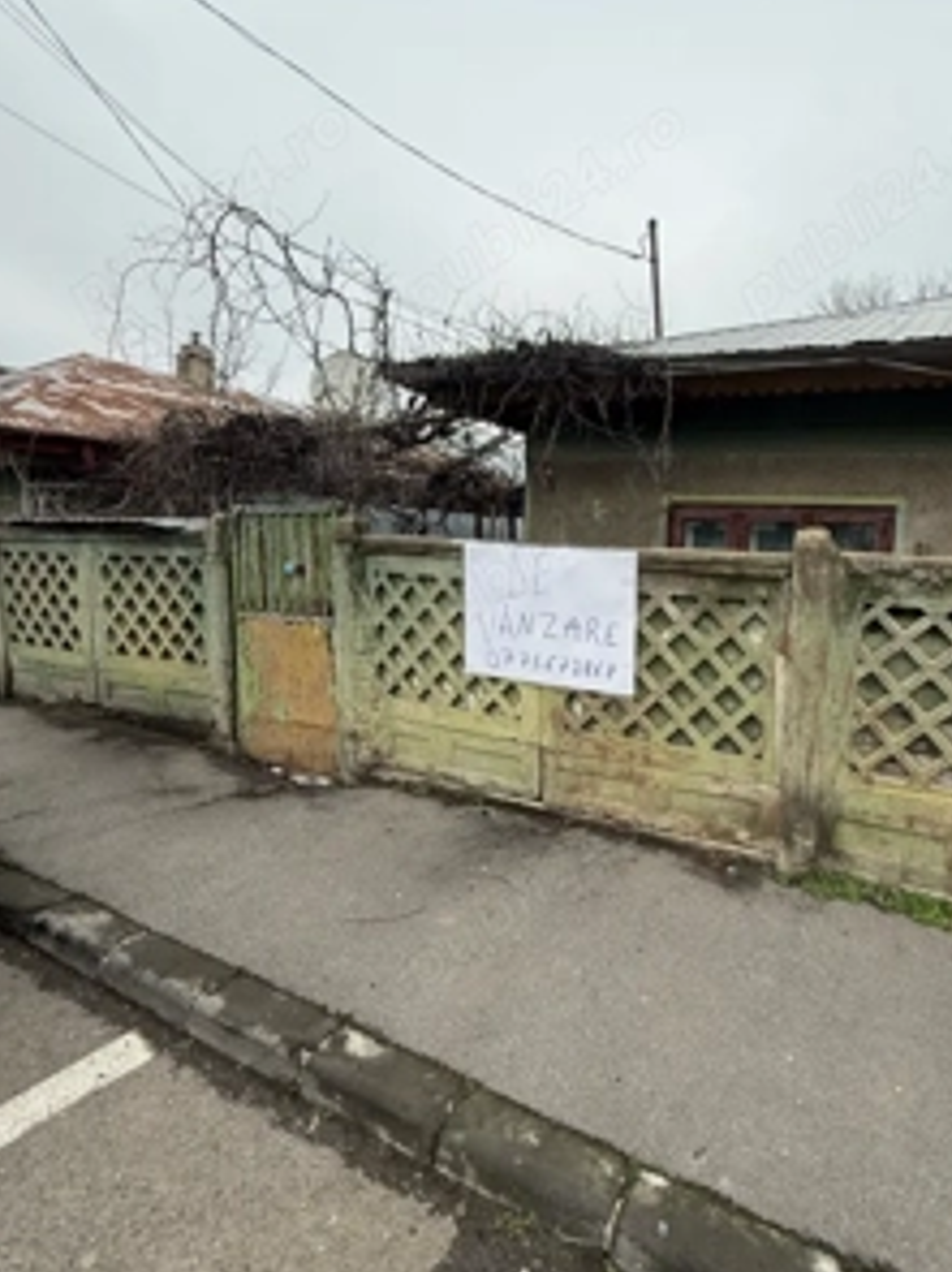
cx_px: 629
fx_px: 697
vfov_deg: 84.6
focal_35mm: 19
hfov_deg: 66.9
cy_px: 599
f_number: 2.2
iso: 50
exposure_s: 1/619
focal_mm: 2.22
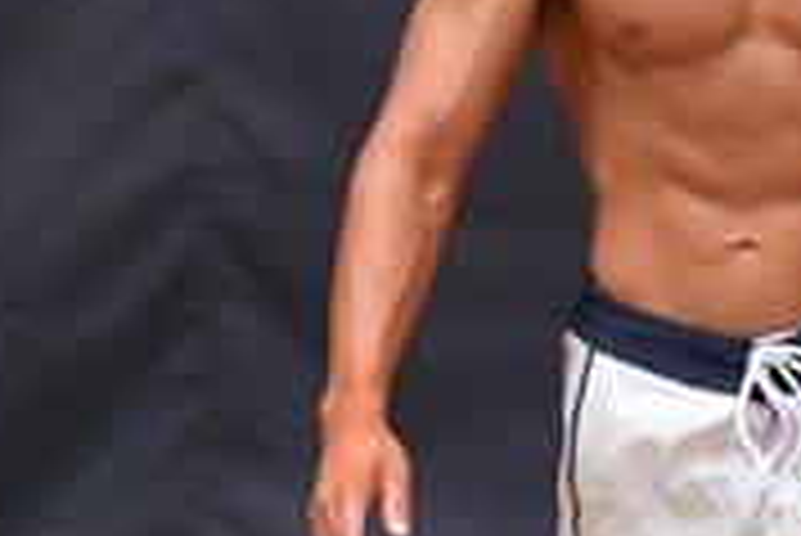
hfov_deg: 1.4
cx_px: 452
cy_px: 383
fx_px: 33379
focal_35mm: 1499
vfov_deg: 0.9
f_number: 5.6
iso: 6400
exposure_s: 1/400
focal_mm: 230
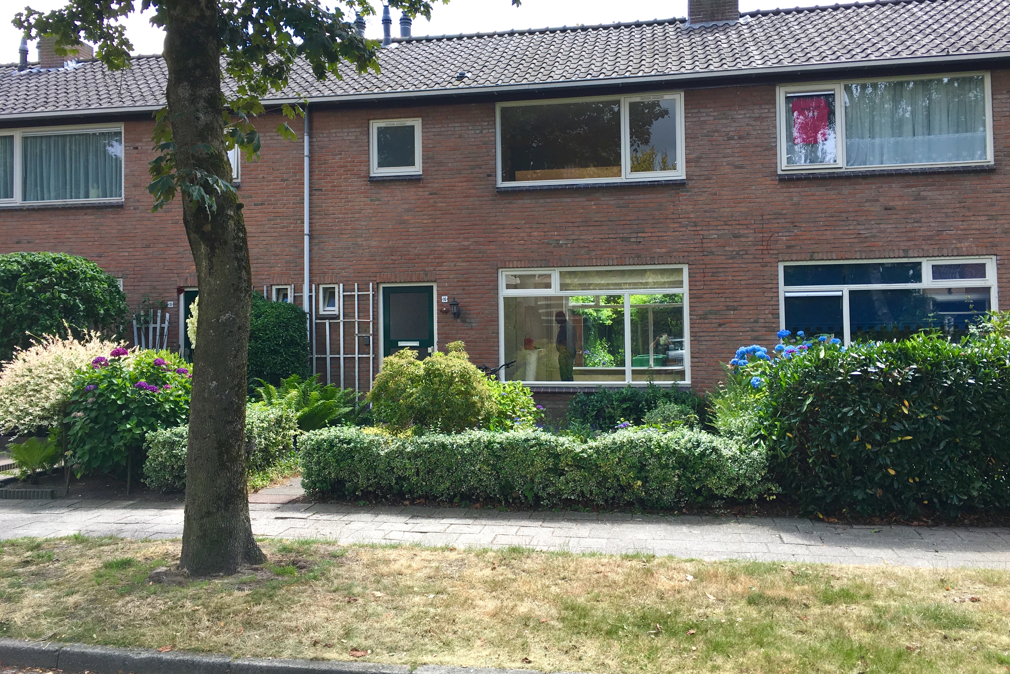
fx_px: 870
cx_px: 502
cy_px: 299
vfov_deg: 42.3
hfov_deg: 60.3
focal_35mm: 31
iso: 25
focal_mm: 4.15
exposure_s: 1/340
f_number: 2.2
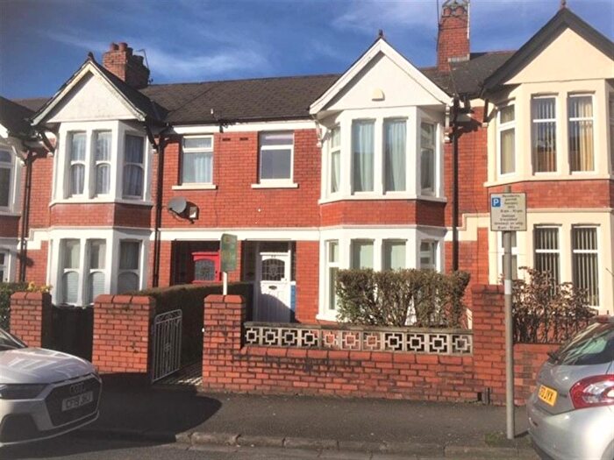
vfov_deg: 48.2
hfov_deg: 61.7
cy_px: 230
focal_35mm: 29
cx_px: 307
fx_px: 514
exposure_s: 1/3497
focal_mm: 4.15
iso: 25
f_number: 2.2
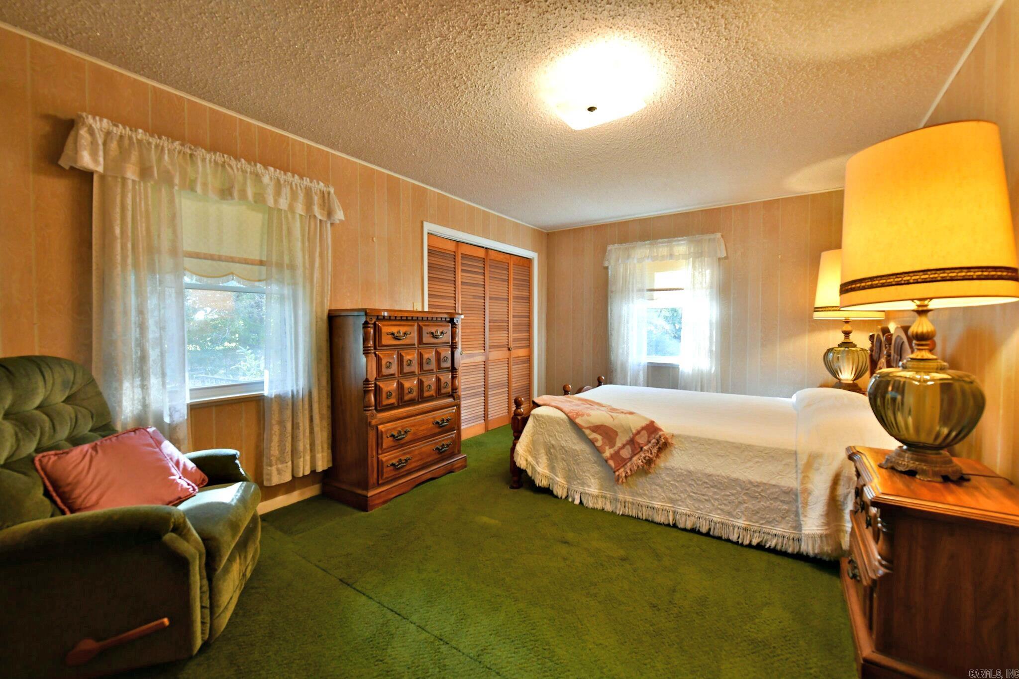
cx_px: 510
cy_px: 340
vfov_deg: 81.2
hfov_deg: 104.3
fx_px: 396
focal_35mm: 14
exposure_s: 1/100
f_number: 5
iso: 2500
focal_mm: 14
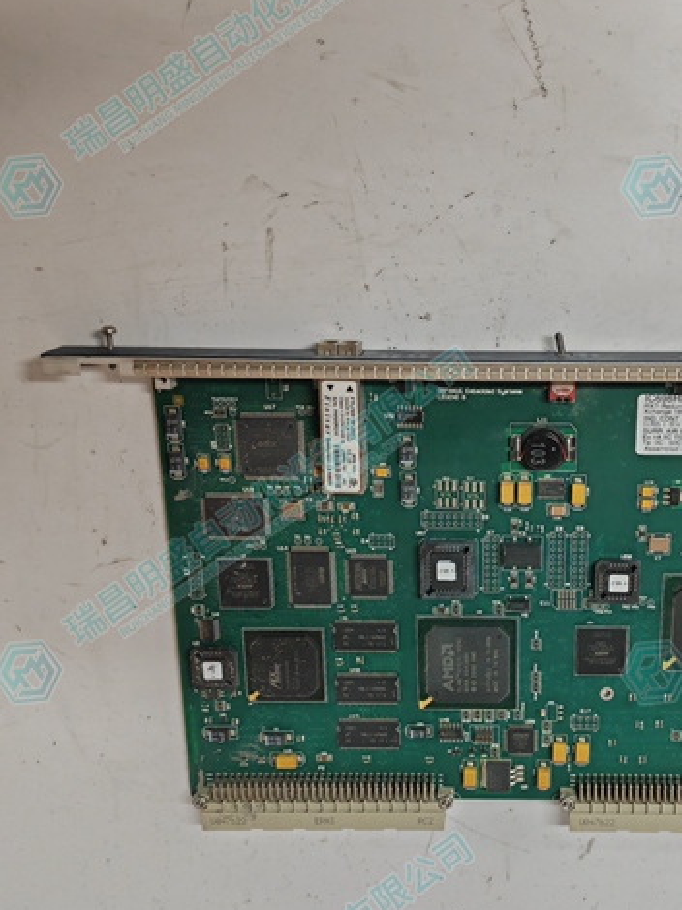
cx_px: 519
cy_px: 561
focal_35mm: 46
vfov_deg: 41.0
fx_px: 1209
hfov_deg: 30.9
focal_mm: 6.12
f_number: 1.9
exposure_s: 1/100
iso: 800
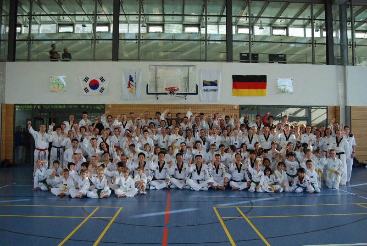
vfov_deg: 43.7
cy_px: 123
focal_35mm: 30
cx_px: 184
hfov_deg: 61.9
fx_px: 306
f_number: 5
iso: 200
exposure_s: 1/80
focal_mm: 20
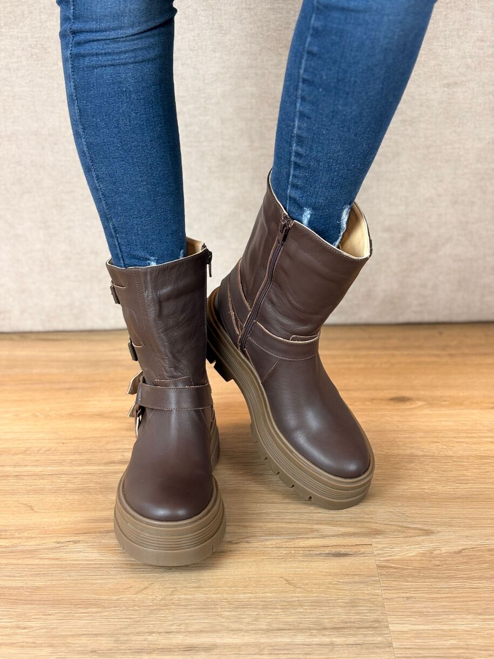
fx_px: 989
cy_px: 330
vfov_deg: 36.8
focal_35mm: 52
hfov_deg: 28.0
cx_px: 247
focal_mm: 5.96
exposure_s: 1/50
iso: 80
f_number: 1.6
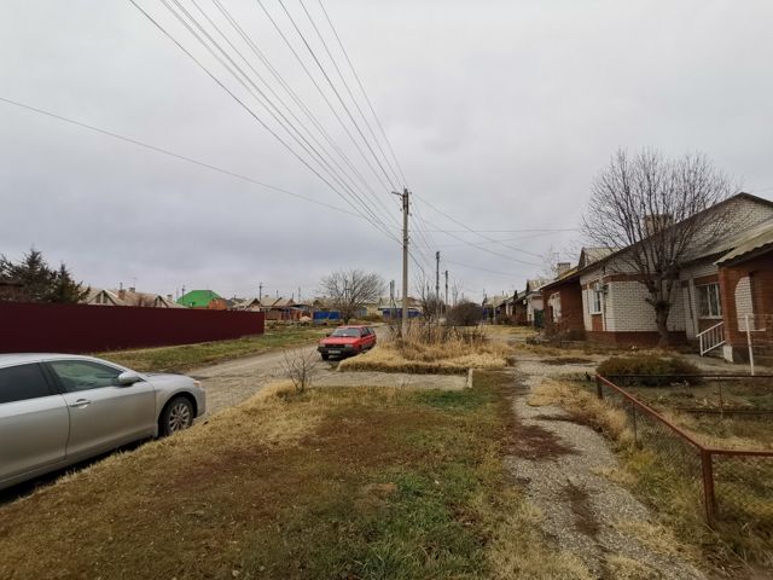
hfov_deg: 91.0
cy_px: 290
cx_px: 386
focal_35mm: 17
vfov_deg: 74.7
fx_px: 380
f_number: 2.2
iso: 50
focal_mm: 2.23
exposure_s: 1/99.9
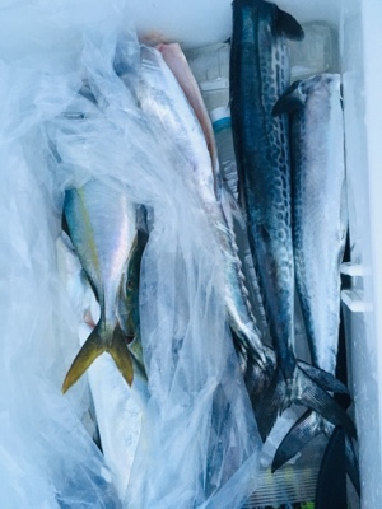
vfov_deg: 61.7
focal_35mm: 29
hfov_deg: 48.2
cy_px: 254
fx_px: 427
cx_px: 191
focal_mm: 4.15
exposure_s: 1/15
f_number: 2.2
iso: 200
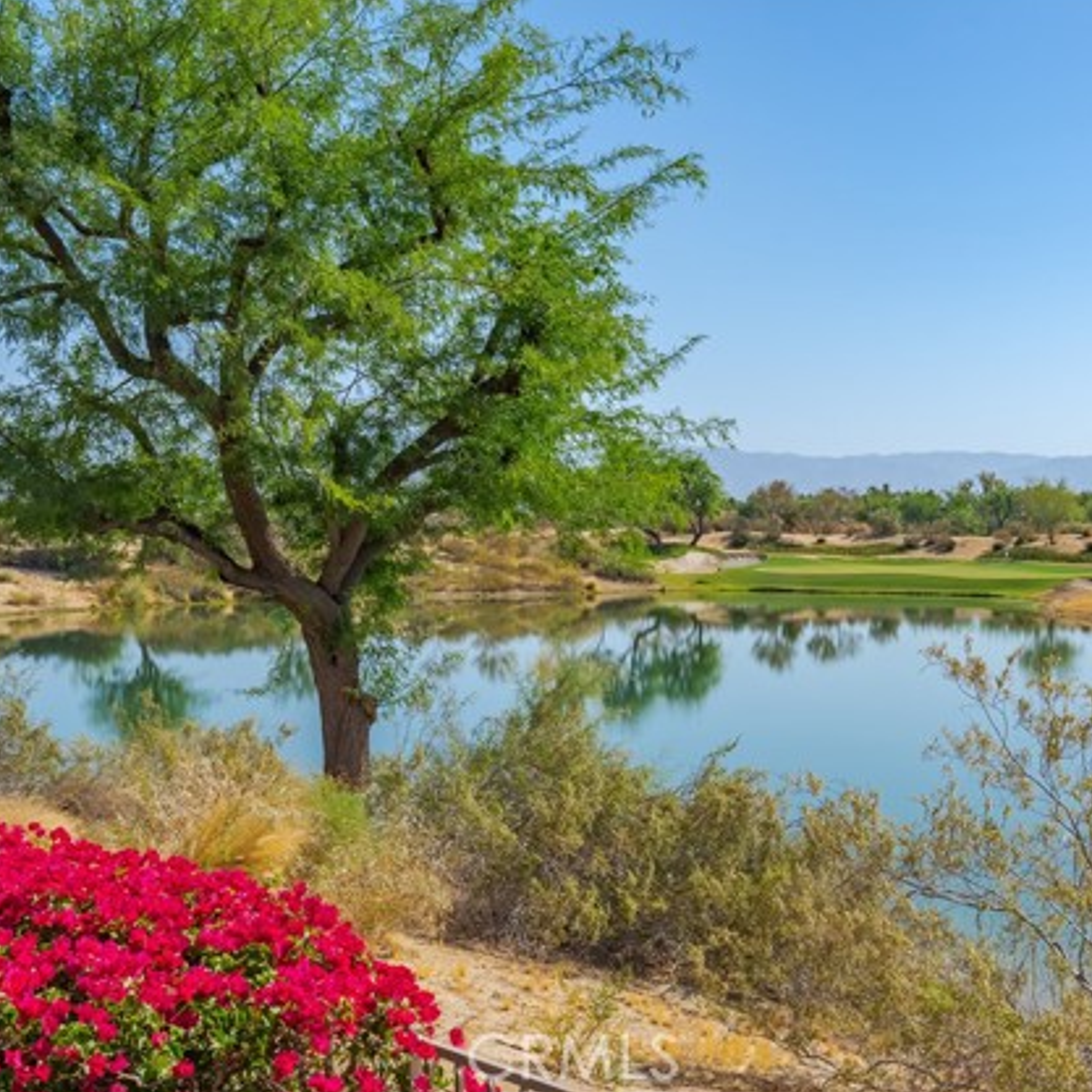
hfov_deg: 35.3
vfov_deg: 36.1
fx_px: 1677
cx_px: 812
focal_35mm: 47
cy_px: 536
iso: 100
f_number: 10
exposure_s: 1/2000
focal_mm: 24
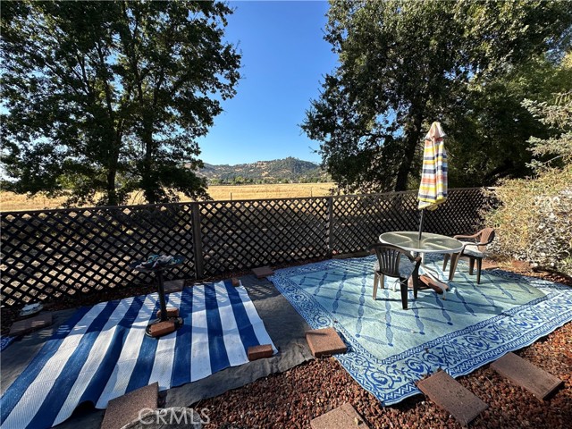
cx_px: 286
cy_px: 214
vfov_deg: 85.7
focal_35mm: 14
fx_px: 231
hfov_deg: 102.1
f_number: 2.2
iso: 40
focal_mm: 2.22
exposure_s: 1/754
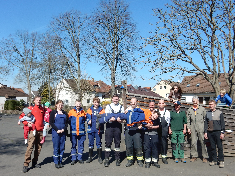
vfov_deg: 39.7
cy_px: 88
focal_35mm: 36
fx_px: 244
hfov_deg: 51.4
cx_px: 118
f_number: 4
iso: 125
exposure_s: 1/1000
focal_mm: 6.4
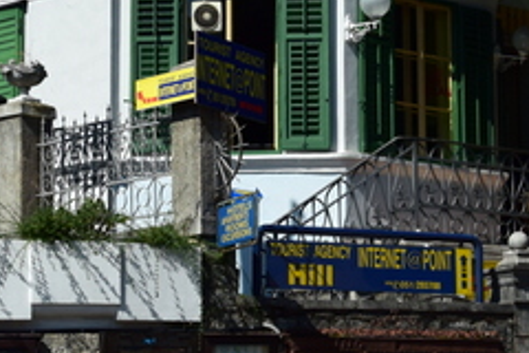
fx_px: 2204
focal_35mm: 150
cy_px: 88
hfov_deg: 13.6
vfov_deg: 9.1
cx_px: 430
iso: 400
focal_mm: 30
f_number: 11
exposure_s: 1/400
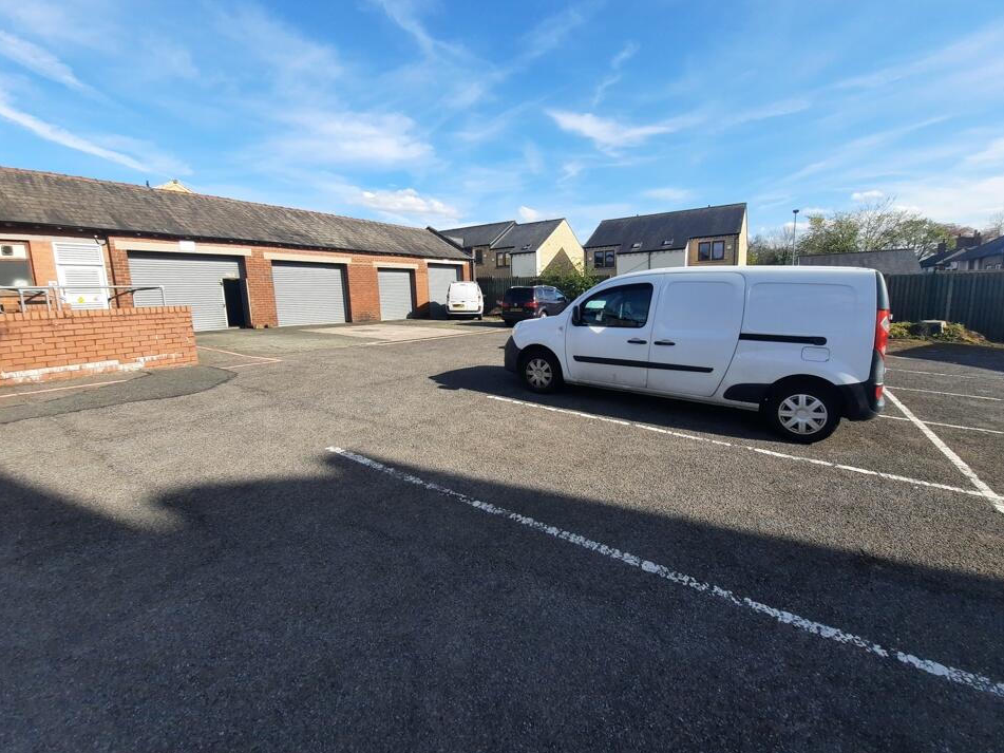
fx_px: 406
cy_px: 354
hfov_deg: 102.1
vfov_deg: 85.6
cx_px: 505
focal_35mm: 14
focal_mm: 1.74
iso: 40
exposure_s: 1/1021
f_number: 2.2
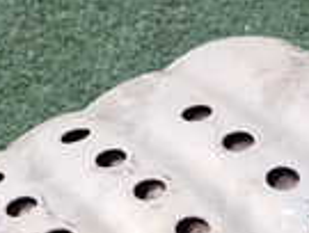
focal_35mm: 133
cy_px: 327
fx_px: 1190
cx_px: 181
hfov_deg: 14.8
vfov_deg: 10.9
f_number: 2.3
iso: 160
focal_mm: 5.4
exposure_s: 1/125
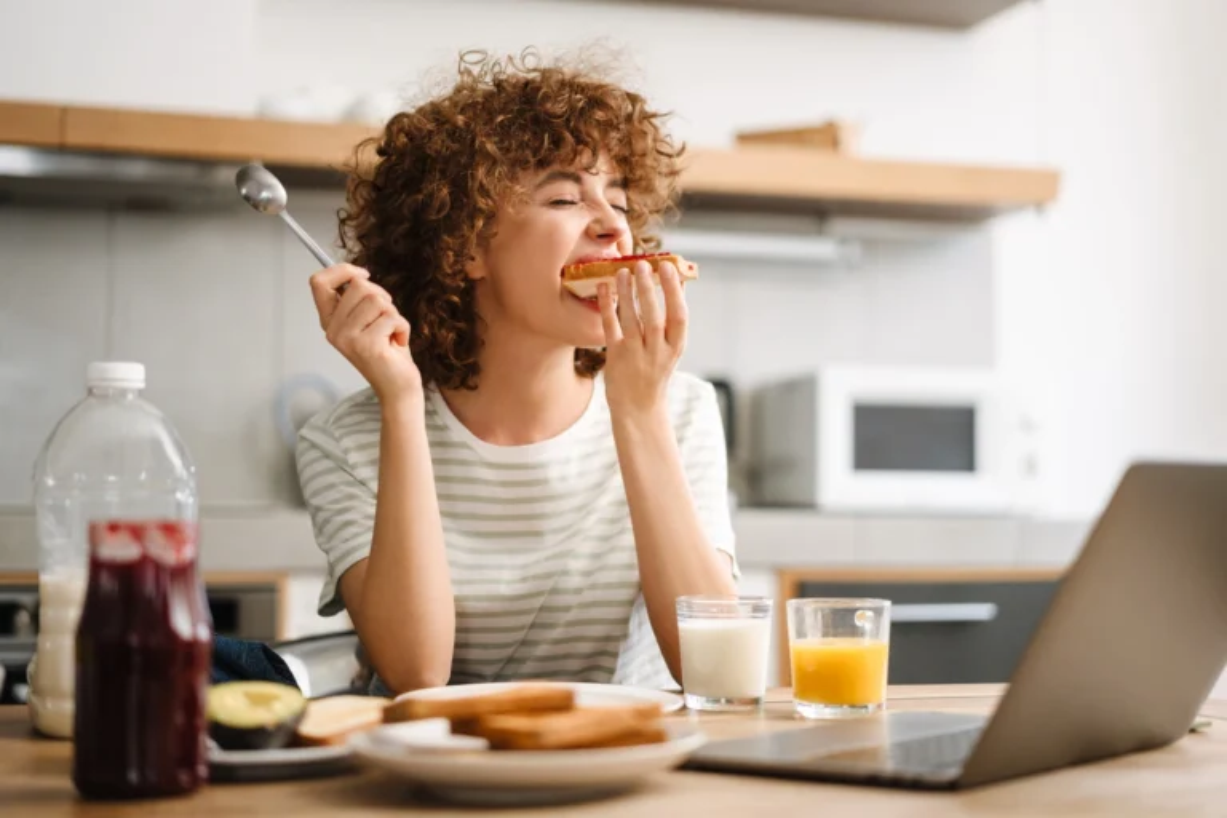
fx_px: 1874
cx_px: 614
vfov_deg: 24.6
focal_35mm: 55
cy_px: 409
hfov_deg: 36.2
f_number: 1.8
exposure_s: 1/200
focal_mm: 55
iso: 500
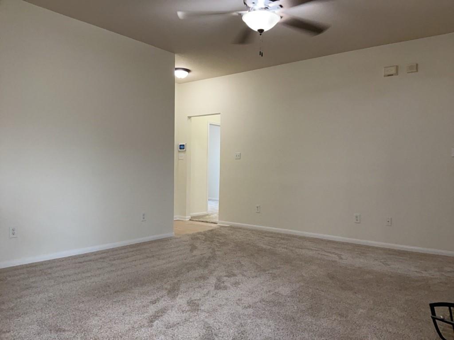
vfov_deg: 51.4
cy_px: 170
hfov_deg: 65.3
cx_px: 227
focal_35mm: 27
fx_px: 354
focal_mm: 3
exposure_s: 1/60
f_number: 1.8
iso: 80
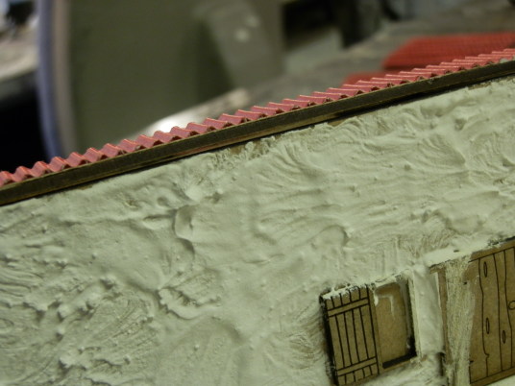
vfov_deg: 24.0
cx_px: 258
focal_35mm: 61
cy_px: 193
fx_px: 908
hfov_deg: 31.7
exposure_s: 1/13
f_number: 3.7
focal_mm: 10.99
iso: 200
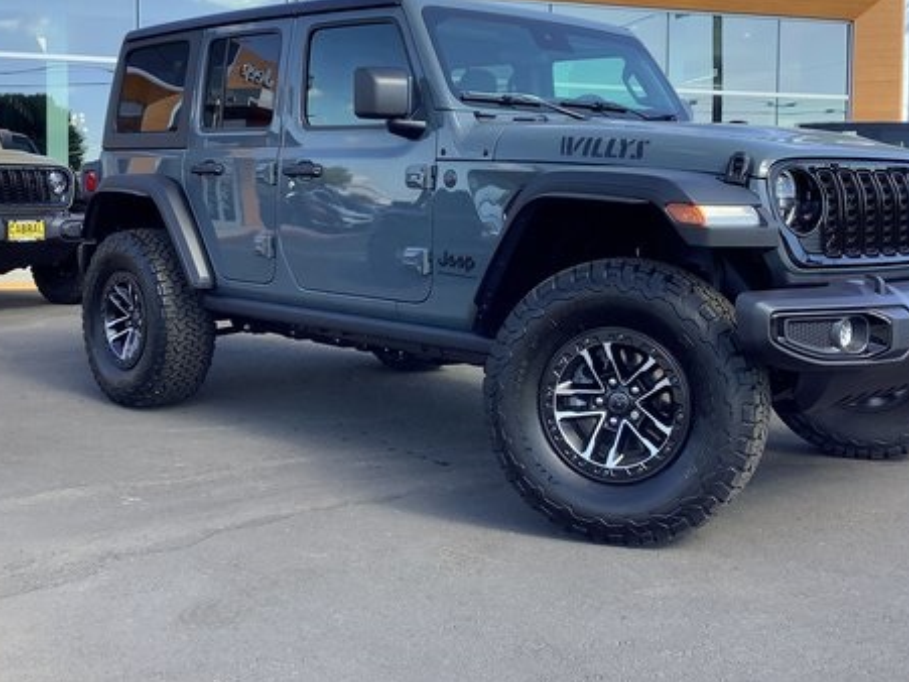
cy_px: 254
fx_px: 1155
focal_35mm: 44
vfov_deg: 32.7
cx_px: 520
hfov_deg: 42.8
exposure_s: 1/182
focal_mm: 3.3
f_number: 2.4
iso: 25
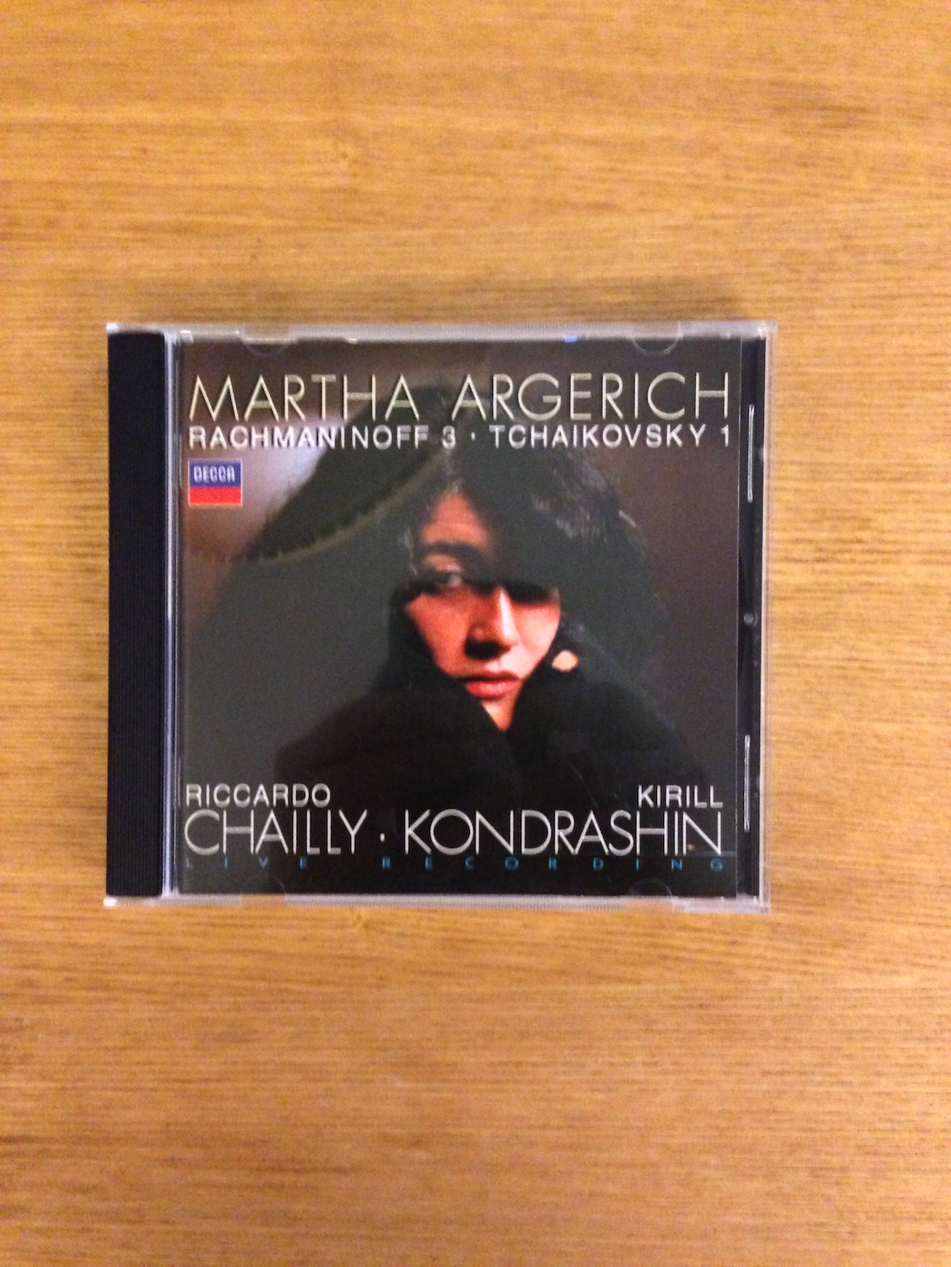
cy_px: 634
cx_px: 476
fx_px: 1209
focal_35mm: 33
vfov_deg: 55.4
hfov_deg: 42.9
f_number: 2.4
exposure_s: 1/15
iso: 800
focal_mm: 4.13
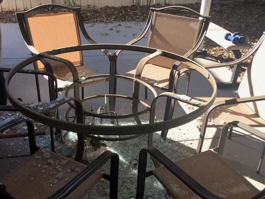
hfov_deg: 48.9
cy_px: 129
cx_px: 118
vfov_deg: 37.4
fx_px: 291
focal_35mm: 38
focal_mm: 4.15
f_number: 2.2
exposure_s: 1/380
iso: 32
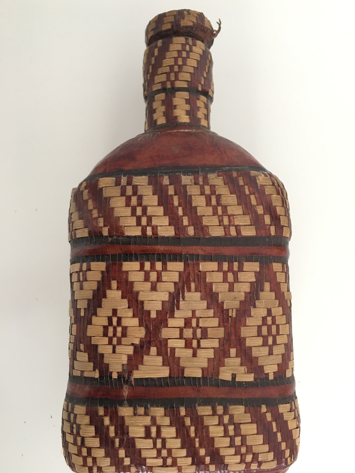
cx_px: 190
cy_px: 243
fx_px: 438
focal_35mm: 32
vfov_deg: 56.8
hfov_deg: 44.1
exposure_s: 1/33
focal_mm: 4.15
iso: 125
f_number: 2.2
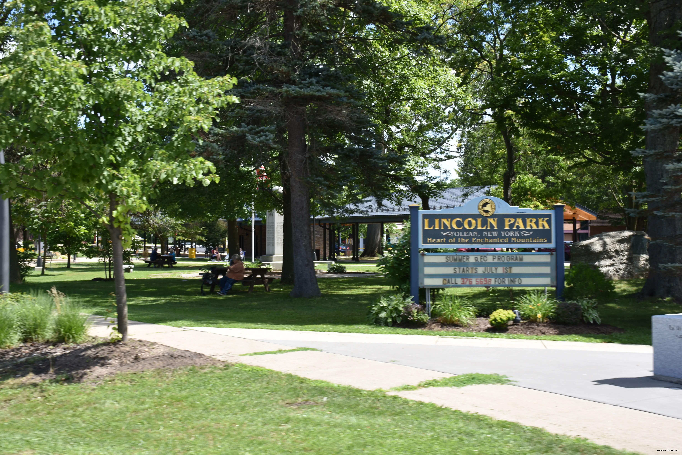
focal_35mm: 48
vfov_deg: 28.1
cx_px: 341
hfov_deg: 41.1
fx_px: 909
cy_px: 228
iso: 100
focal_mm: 32
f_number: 6.3
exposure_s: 1/250
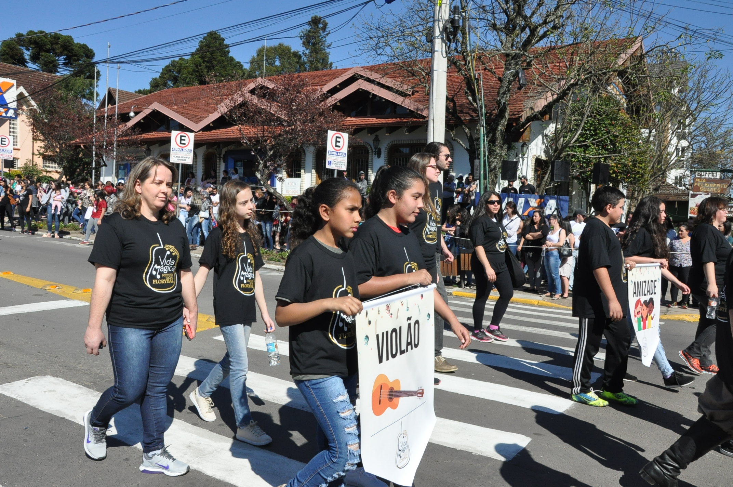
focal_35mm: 32
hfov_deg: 59.6
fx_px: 641
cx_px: 366
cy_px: 244
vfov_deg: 41.6
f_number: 16
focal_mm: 21
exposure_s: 1/1000
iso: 1250
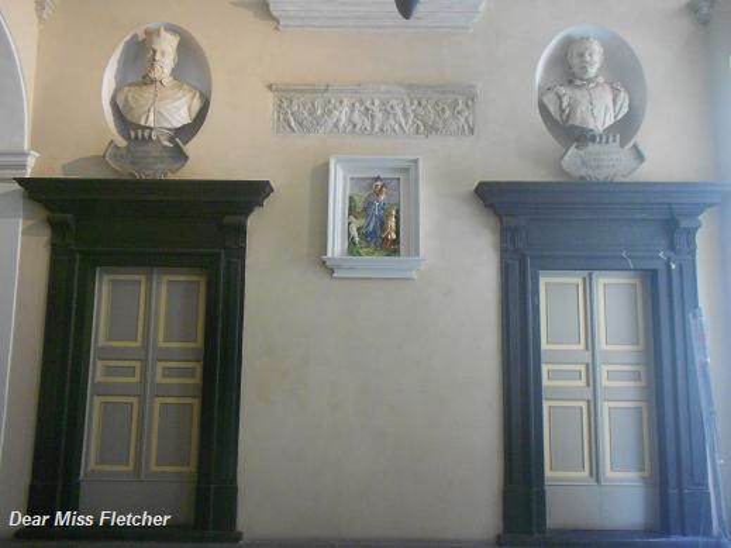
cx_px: 366
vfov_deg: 53.0
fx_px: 549
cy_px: 274
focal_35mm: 26
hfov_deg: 67.3
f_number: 3.2
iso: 400
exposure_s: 1/20
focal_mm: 4.6
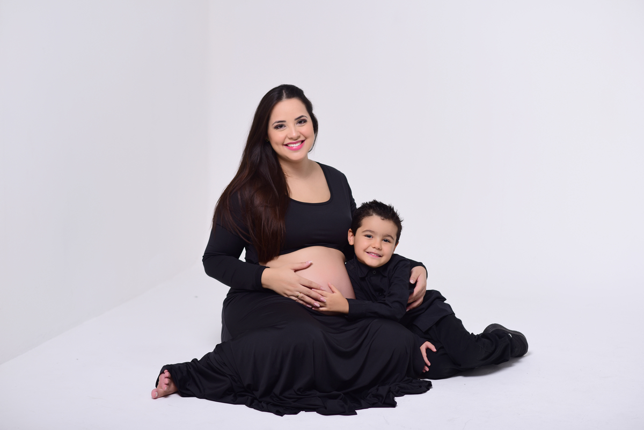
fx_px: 1521
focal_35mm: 85
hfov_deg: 23.9
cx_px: 322
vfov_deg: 16.1
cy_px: 215
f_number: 2.8
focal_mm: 85
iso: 100
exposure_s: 1/160
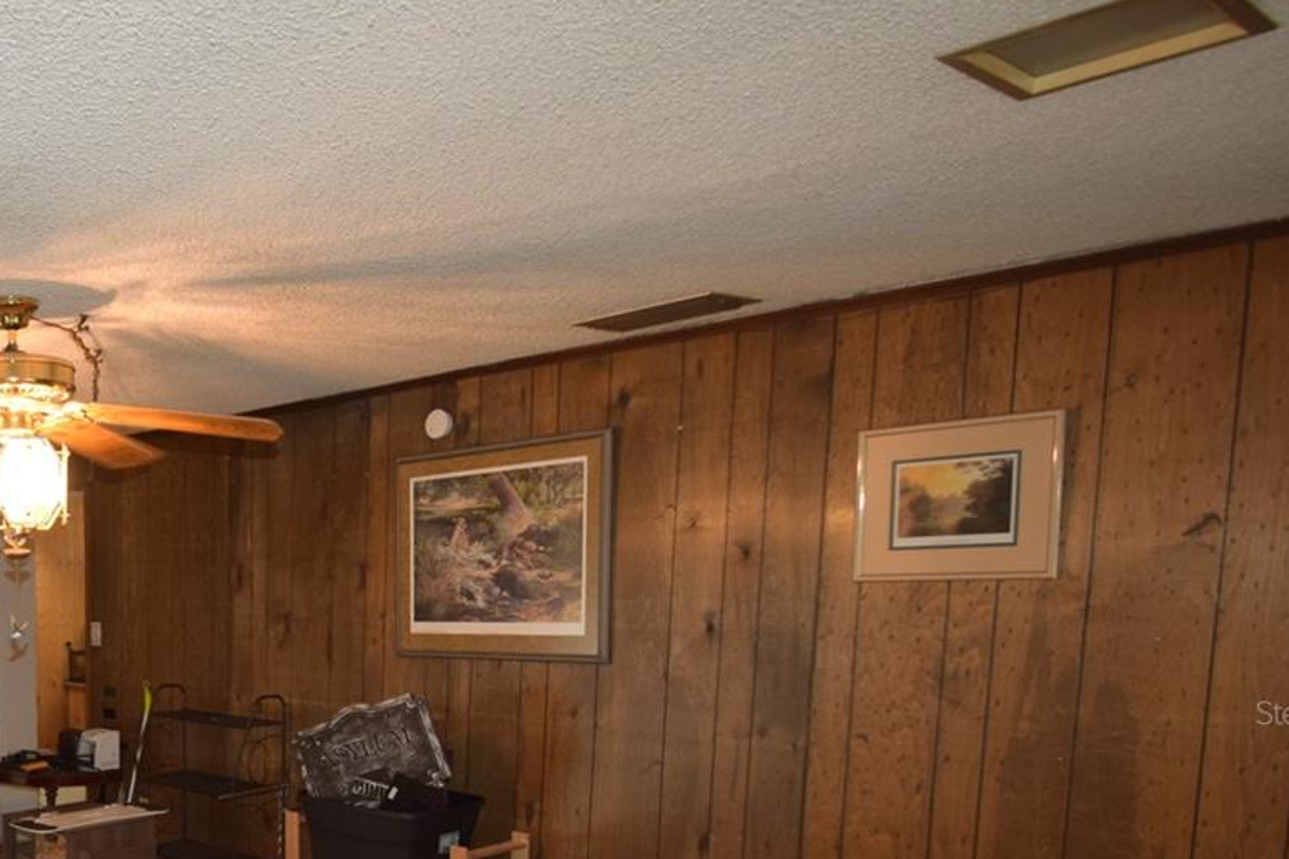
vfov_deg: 40.2
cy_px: 713
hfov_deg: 51.3
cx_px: 72
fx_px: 1110
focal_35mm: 31
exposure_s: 1/60
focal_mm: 10
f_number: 3.5
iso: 800
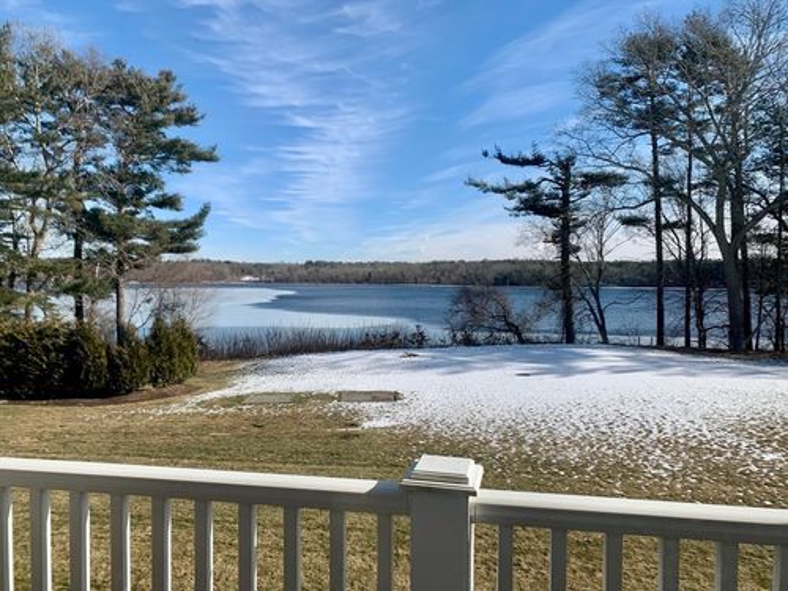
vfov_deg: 53.1
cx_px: 394
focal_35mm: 26
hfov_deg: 67.3
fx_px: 592
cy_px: 296
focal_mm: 4.25
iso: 25
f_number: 1.8
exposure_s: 1/2033
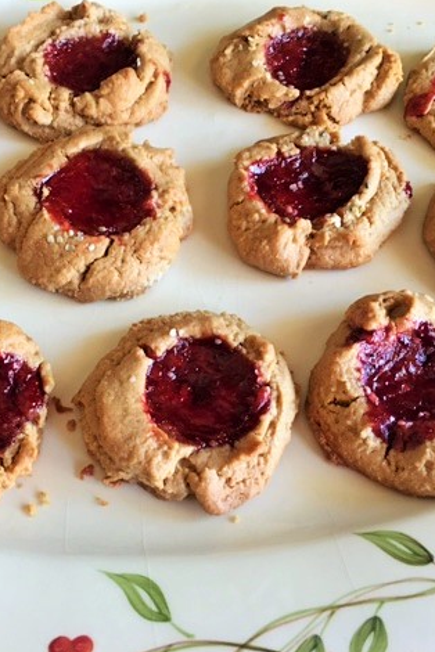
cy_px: 324
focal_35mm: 41
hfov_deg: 32.5
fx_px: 743
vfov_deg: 47.4
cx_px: 172
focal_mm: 4.15
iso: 80
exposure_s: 1/15
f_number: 2.2
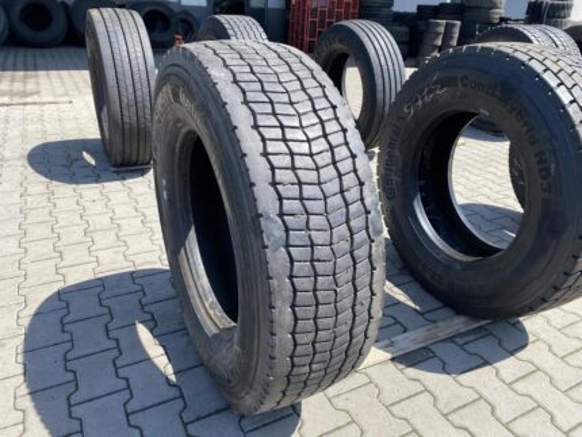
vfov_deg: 53.1
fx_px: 437
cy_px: 218
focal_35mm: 26
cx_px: 291
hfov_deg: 67.3
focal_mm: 4.25
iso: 32
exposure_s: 1/957
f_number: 1.8
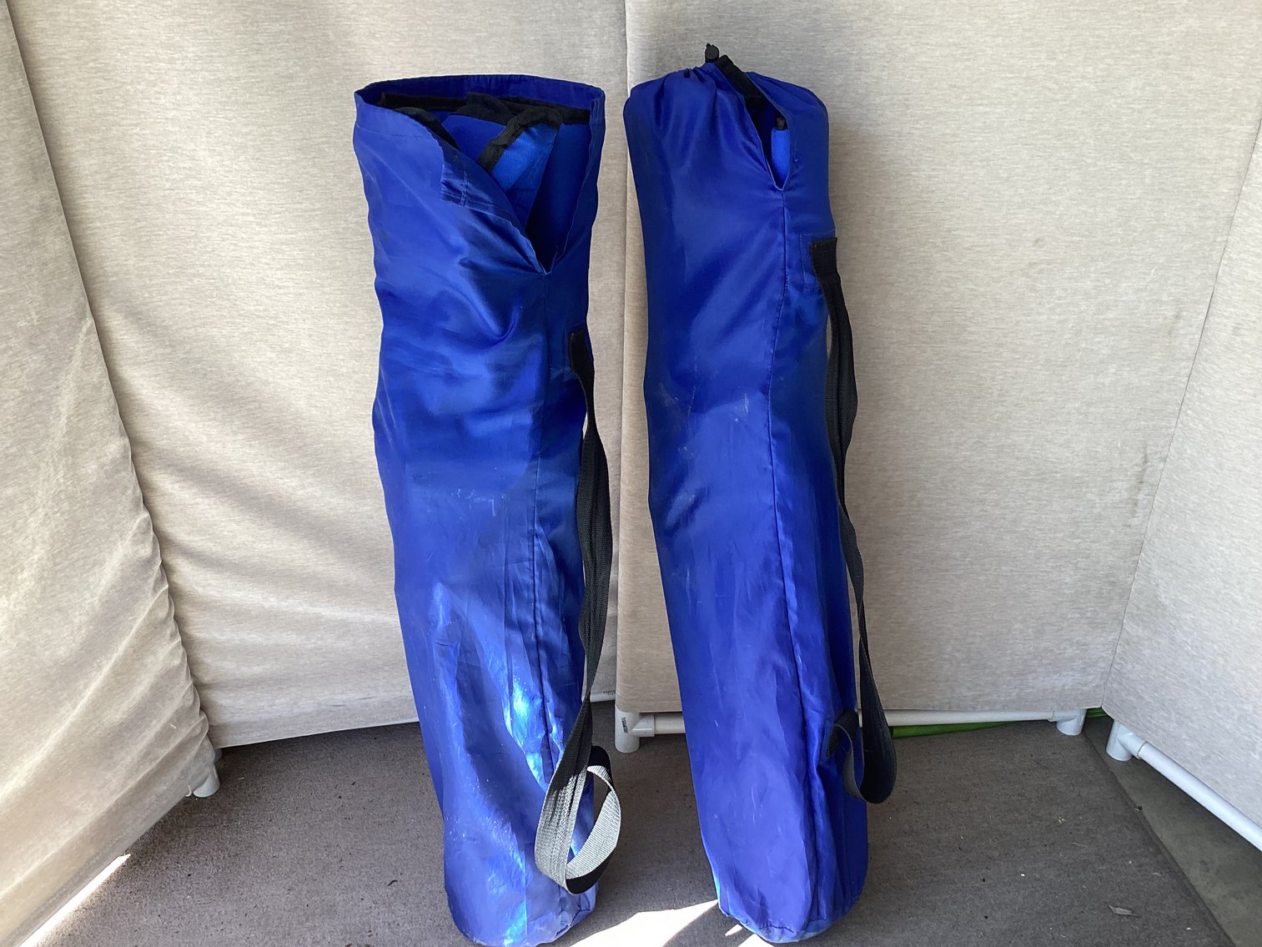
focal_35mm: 31
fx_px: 1130
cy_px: 474
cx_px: 631
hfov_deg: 58.3
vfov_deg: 45.4
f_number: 2.4
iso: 40
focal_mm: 3.3
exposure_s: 1/120
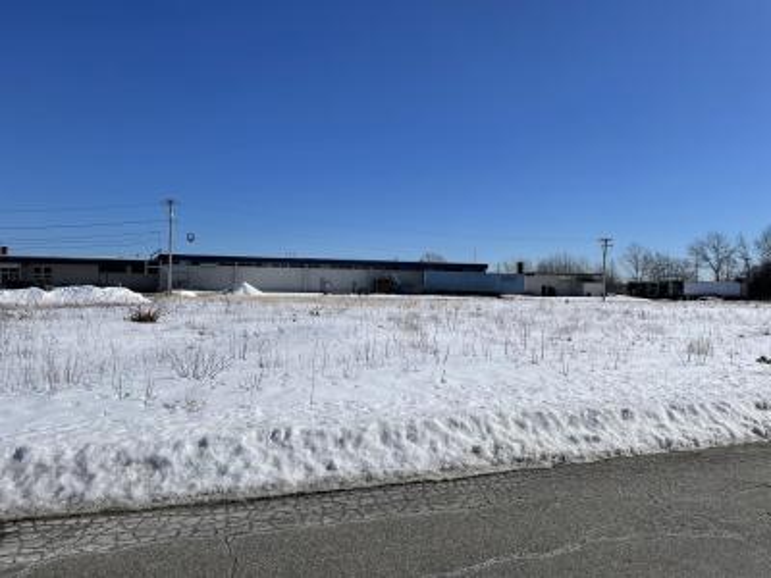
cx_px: 386
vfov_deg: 53.1
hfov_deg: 67.3
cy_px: 289
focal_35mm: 26
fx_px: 579
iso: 32
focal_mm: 4.2
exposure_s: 1/10753
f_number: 1.6
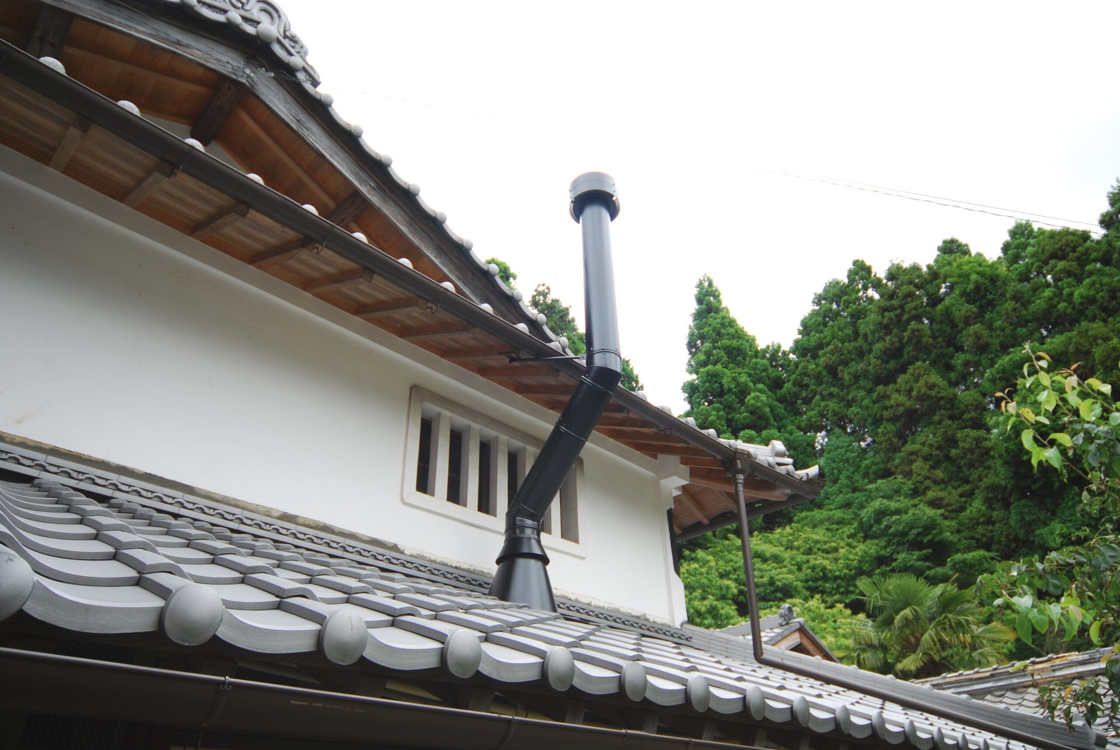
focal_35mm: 22
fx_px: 701
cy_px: 375
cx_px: 560
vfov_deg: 56.3
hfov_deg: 77.3
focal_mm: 15
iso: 200
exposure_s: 1/250
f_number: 5
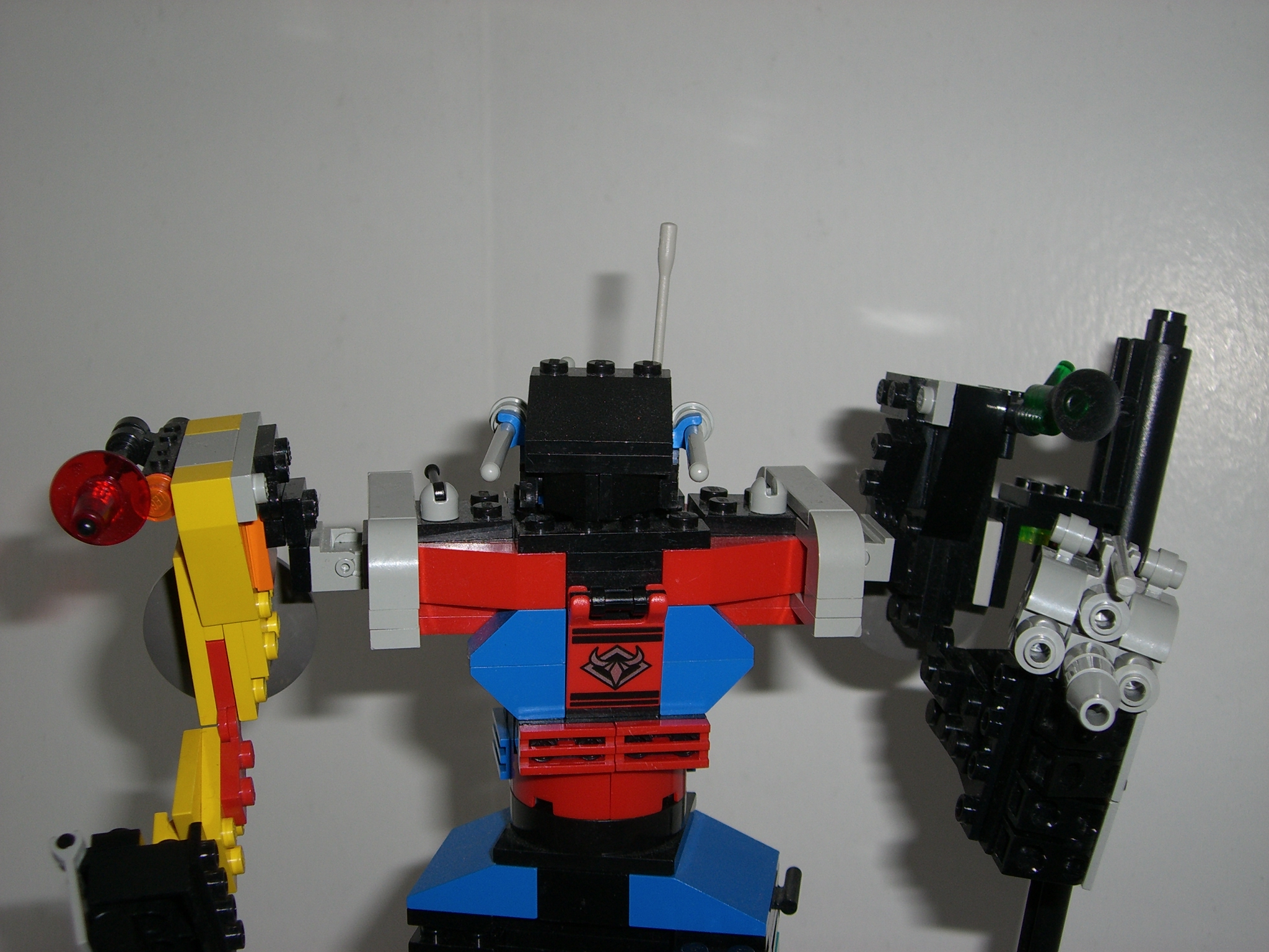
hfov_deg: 40.4
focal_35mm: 47
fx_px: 1723
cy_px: 476
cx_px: 634
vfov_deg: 30.9
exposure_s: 1/60
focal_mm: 7.6
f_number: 3
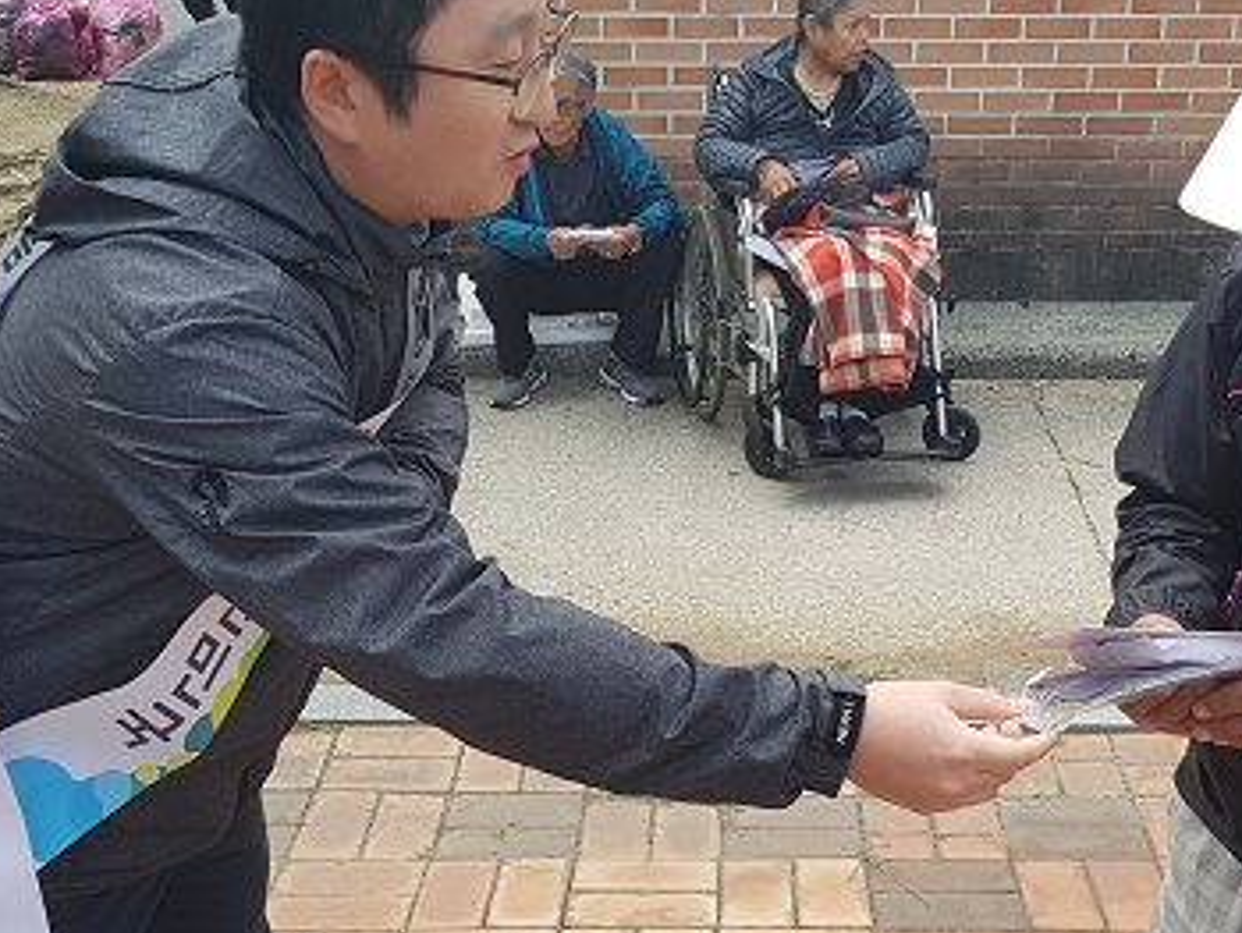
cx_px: 717
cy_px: 502
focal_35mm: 52
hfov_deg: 36.7
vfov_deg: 28.1
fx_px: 1867
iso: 50
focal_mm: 4.2
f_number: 1.7
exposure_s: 1/602
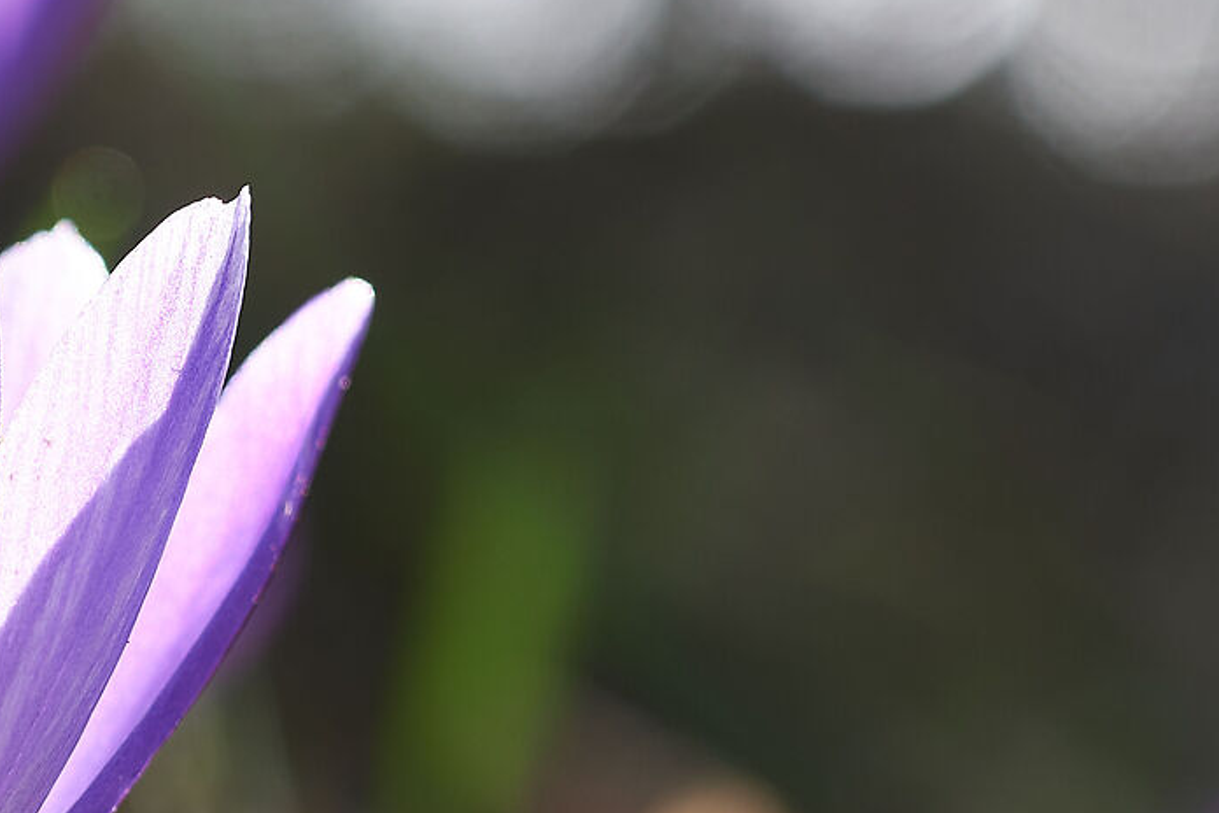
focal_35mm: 155
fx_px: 5248
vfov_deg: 8.9
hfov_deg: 12.7
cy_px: 435
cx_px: -485
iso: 125
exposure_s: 1/100
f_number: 5.6
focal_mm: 45
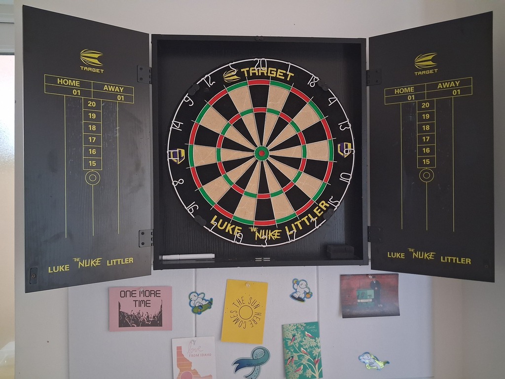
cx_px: 252
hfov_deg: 65.3
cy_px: 190
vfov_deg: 51.4
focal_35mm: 27
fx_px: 394
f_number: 1.8
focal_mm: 4
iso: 640
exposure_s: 1/25
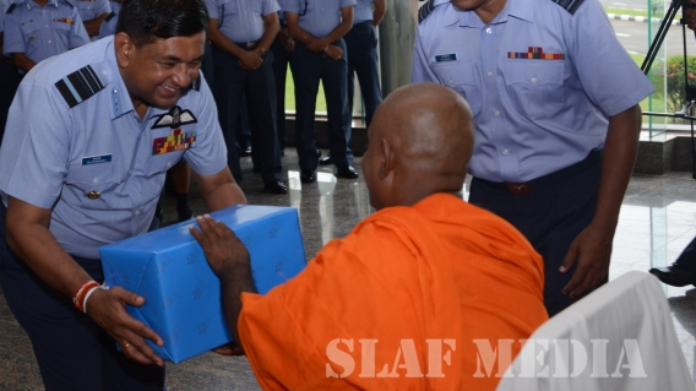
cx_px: 268
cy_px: 146
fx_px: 1144
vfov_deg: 19.4
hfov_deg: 33.7
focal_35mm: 62
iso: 1600
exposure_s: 1/100
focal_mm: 48
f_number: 5.6
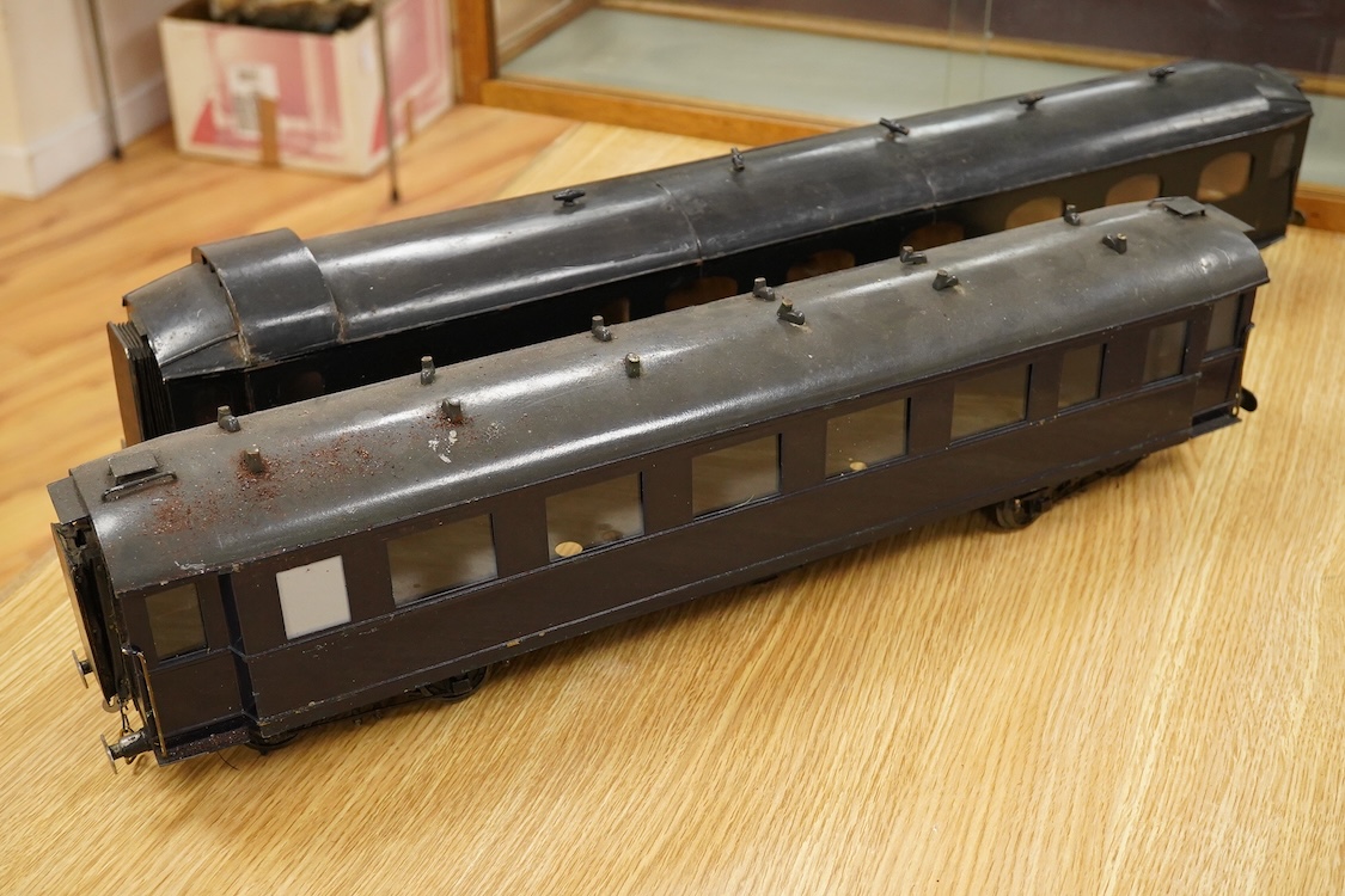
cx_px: 672
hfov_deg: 43.6
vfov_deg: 29.9
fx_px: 1681
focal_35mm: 45
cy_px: 448
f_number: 8
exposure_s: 1/160
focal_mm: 30
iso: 2500
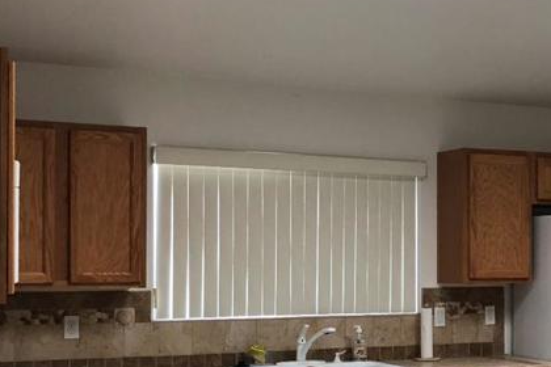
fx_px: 1087
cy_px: 259
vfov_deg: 19.1
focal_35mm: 71
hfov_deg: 27.6
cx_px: 474
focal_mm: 3.99
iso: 40
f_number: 1.8
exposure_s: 1/17
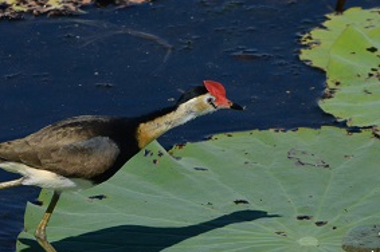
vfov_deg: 1.7
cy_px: 214
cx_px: 172
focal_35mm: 796
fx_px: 8392
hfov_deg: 2.6
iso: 2000
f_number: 13
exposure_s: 1/4000
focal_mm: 300
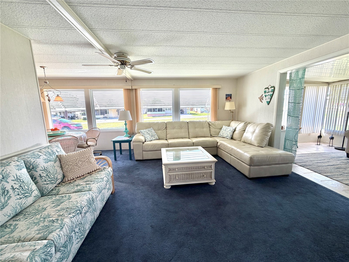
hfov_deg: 102.1
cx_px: 174
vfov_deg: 85.7
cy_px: 131
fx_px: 141
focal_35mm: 14
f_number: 2.2
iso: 80
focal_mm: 2.22
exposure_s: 1/121
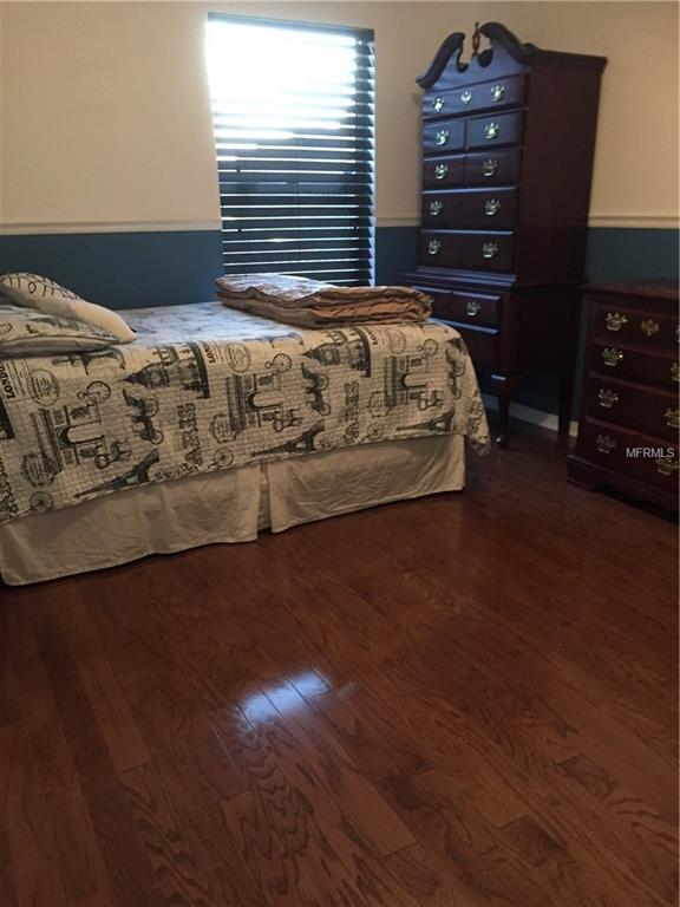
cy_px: 454
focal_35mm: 29
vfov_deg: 61.7
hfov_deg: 48.2
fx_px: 760
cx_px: 340
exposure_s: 1/15
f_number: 2.2
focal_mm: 4.15
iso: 250
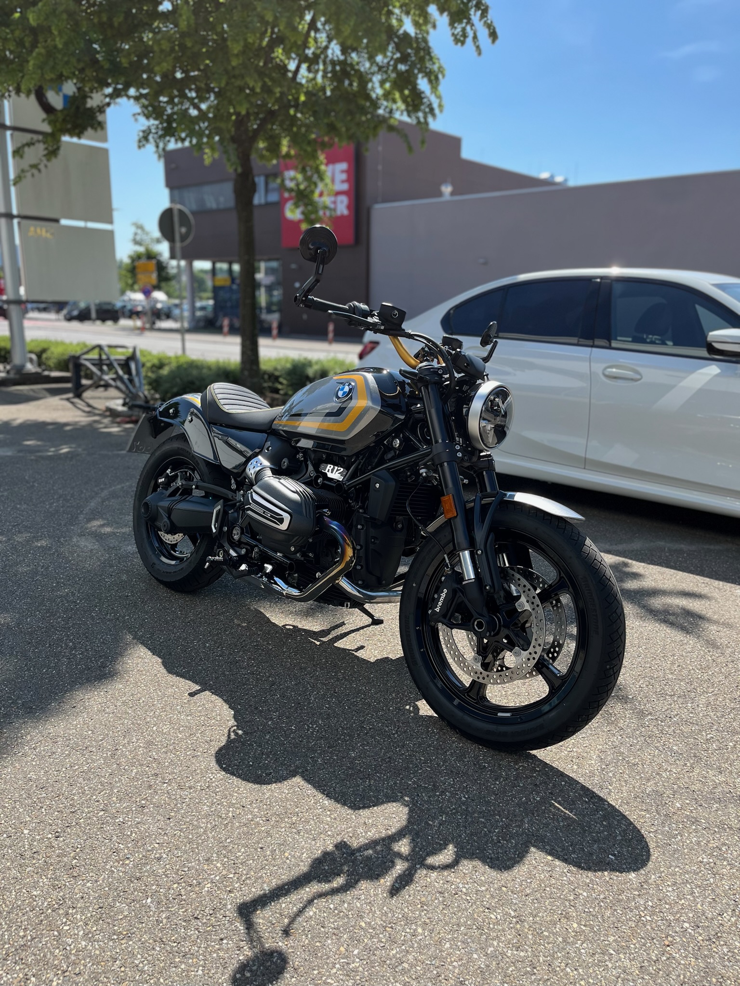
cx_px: 370
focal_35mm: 26
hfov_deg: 53.1
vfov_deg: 67.3
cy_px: 493
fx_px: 741
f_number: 1.6
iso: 50
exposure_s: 1/1441
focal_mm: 5.1
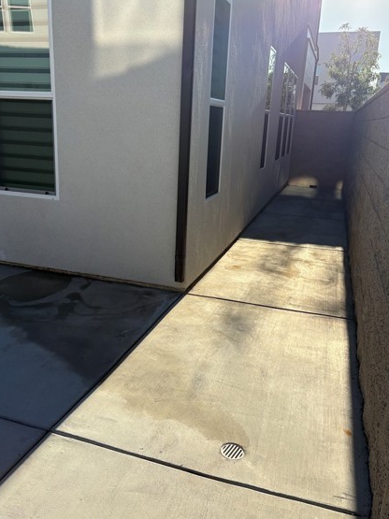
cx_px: 175
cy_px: 257
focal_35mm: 30
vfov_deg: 60.0
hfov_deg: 46.7
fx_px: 450
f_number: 1.6
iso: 50
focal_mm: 5.96
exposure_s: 1/2985
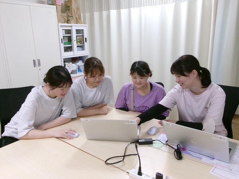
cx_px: 120
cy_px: 90
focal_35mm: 28
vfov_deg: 49.7
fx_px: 193
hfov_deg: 63.4
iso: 337
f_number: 3.9
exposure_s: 1/34
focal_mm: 5.1
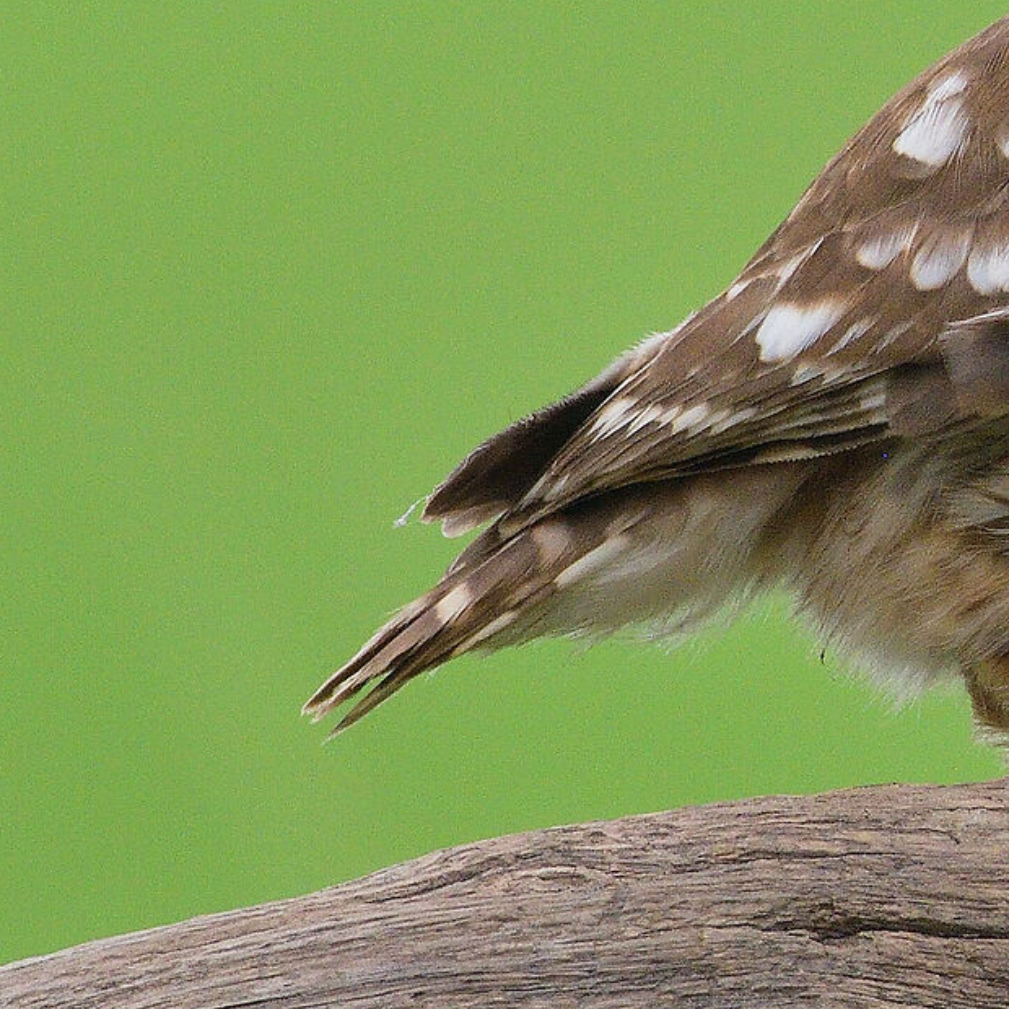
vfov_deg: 0.7
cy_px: 407
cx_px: 1334
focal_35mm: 2466
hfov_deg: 0.7
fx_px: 81323
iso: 1000
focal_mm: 500
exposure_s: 1/640
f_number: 7.1
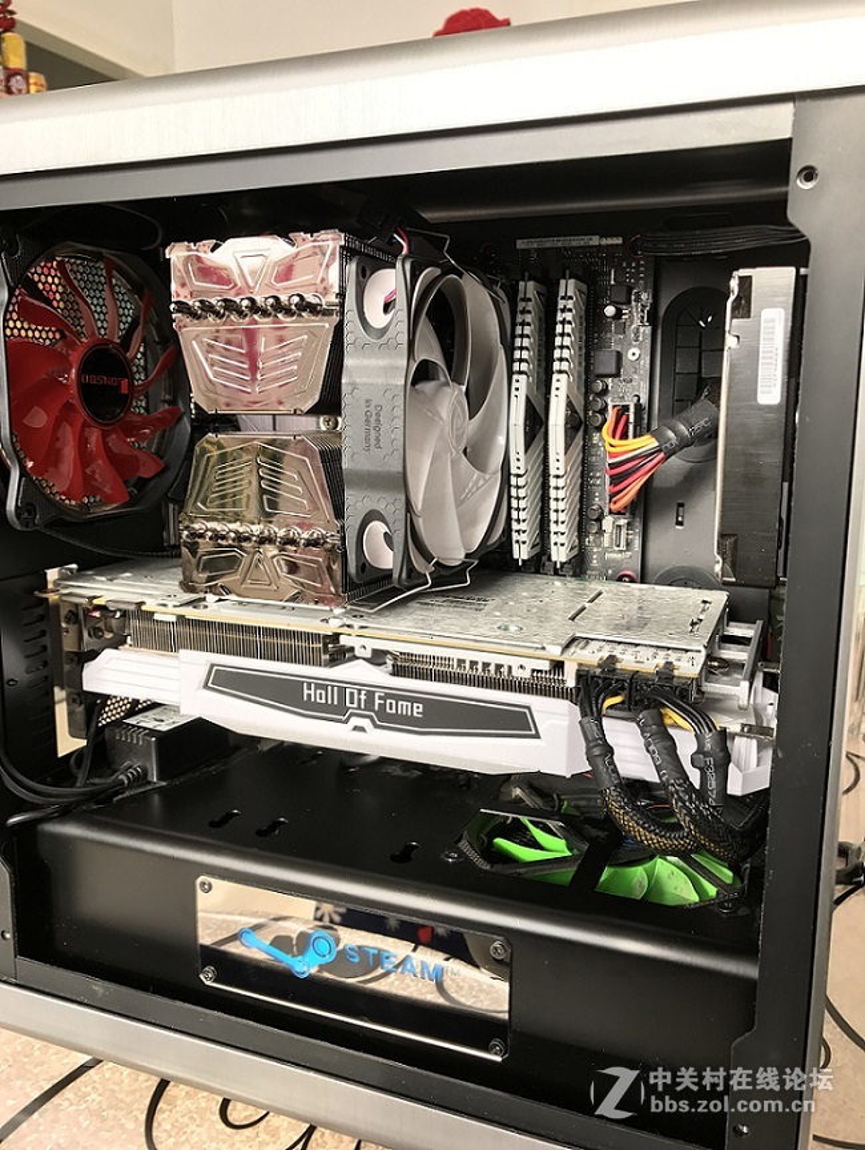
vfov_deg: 63.4
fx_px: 931
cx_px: 432
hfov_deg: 49.8
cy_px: 575
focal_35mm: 28
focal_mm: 3.99
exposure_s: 1/50
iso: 25
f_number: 1.8
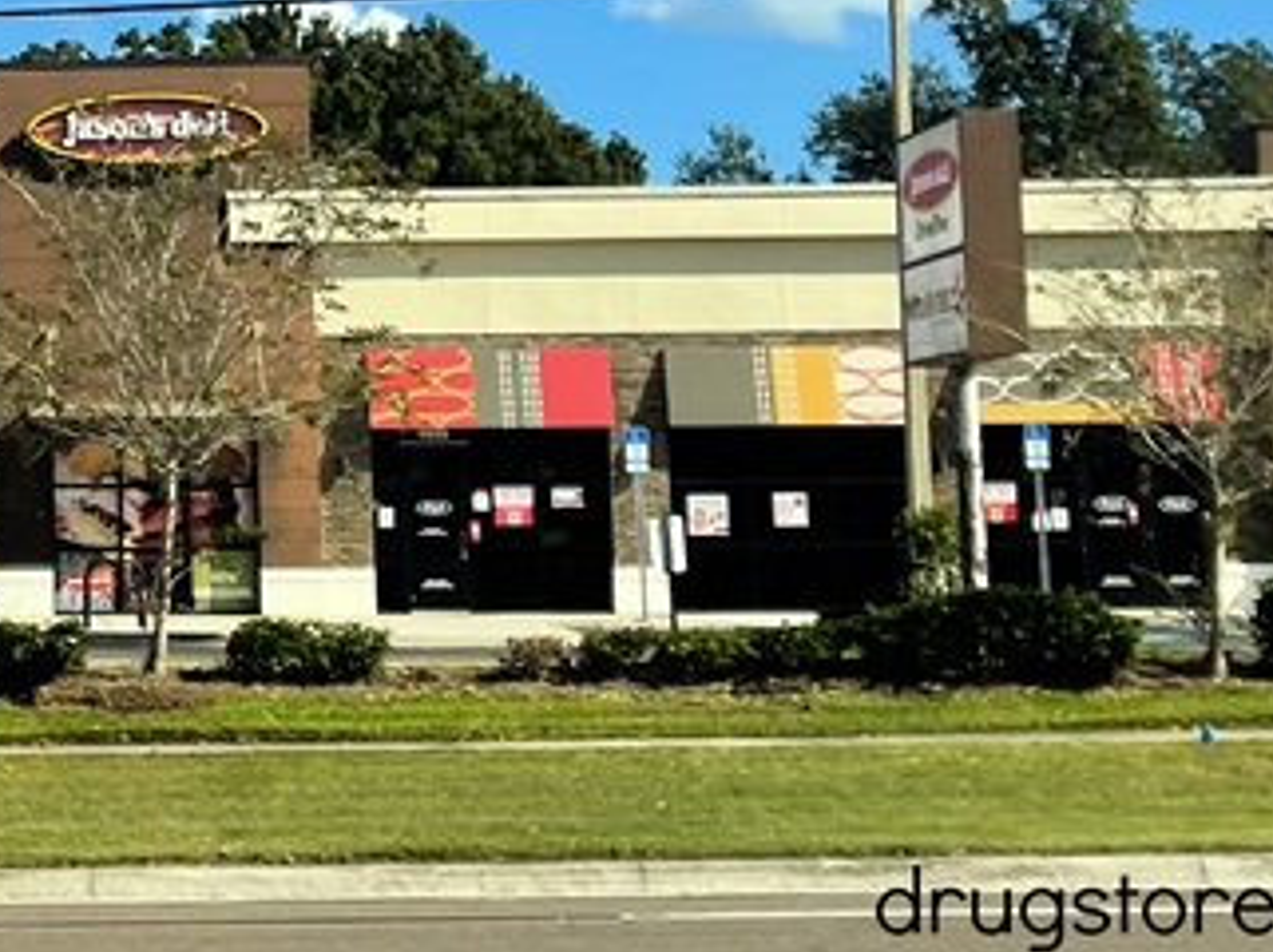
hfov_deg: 47.9
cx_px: 646
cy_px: 216
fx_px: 1433
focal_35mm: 39
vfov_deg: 35.8
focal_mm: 5.1
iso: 32
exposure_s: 1/618
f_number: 1.6
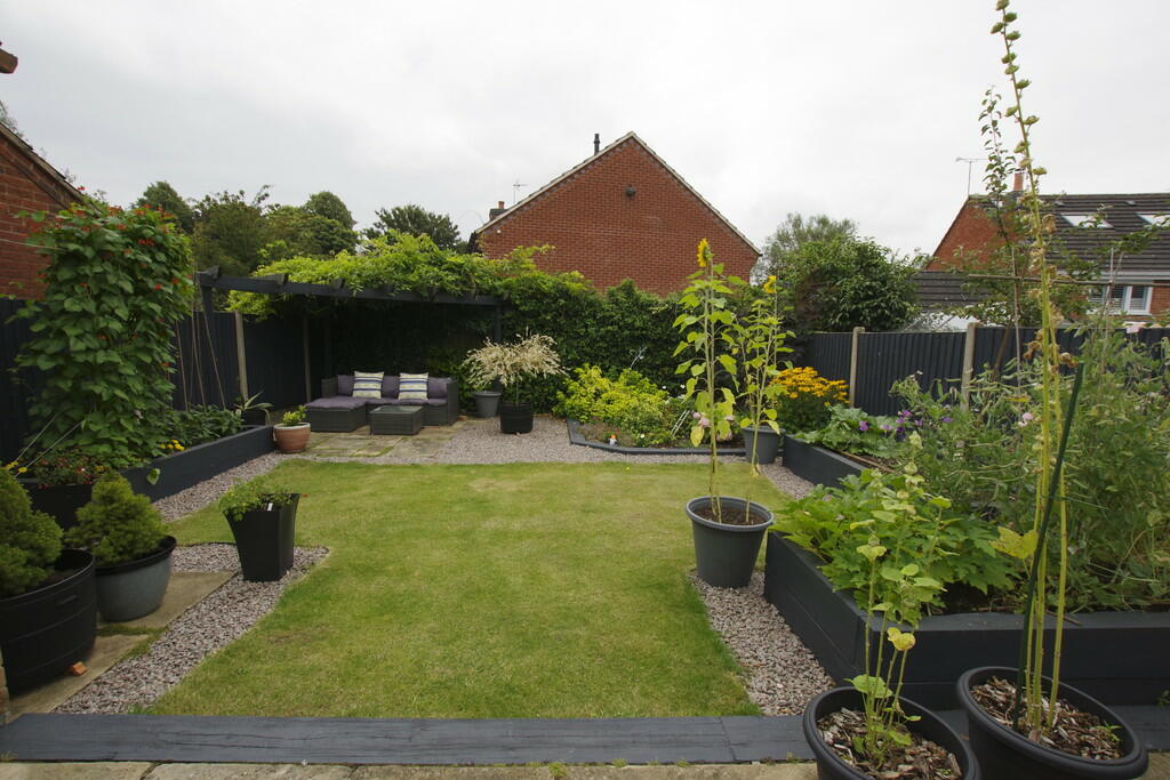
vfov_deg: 77.3
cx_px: 585
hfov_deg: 100.4
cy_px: 390
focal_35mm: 15
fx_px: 488
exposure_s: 1/80
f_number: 8
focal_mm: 10
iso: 200
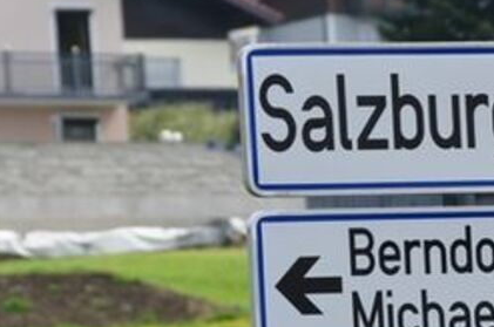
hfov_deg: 3.1
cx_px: 502
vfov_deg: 2.0
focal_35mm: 675
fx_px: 9248
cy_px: 110
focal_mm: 185
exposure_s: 1/250
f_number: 10
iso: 200
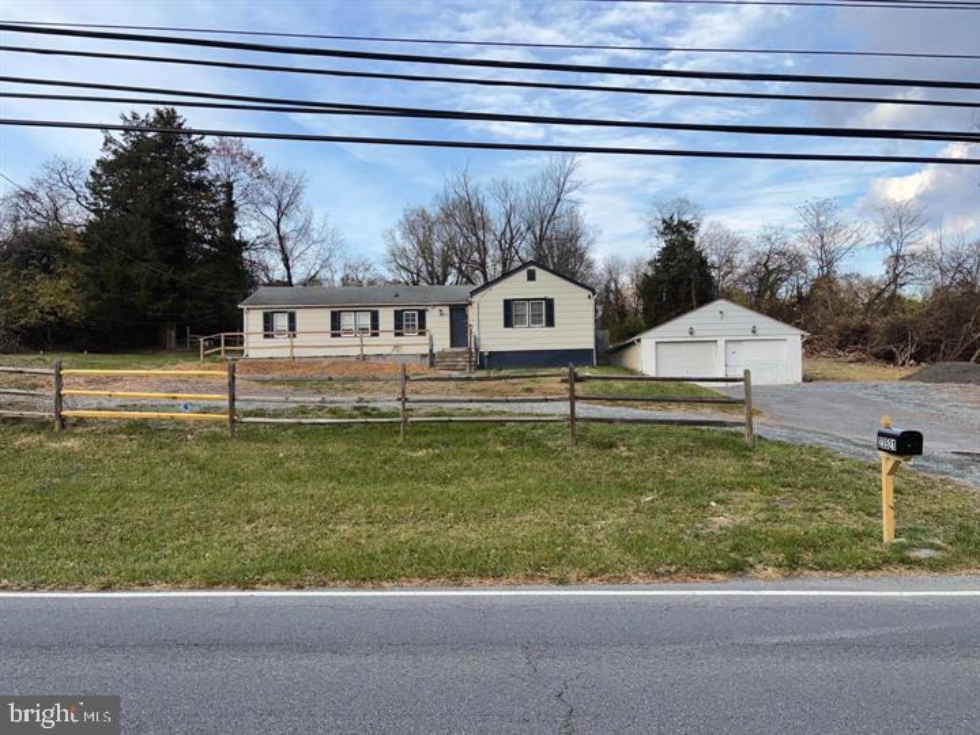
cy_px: 368
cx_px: 490
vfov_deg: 53.1
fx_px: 736
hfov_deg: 67.3
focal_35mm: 26
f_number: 1.6
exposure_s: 1/1016
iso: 50
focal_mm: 5.96
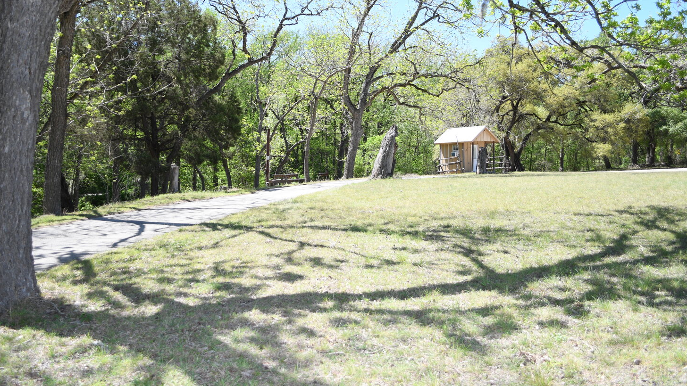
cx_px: 327
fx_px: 638
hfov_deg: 56.6
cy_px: 138
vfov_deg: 33.5
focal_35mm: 35
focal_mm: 20
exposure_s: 1/250
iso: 64
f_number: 3.8
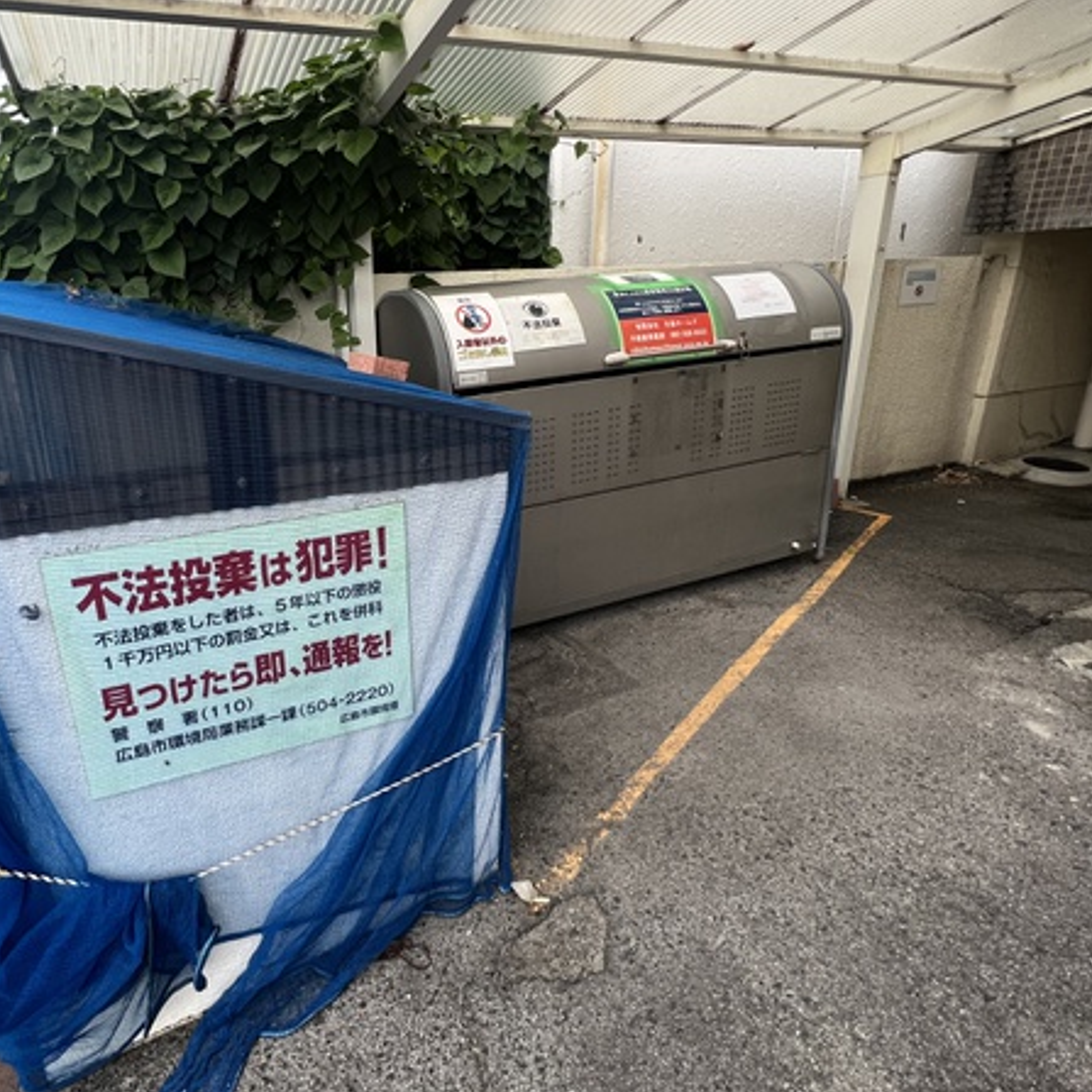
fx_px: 642
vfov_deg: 80.6
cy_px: 504
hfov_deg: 79.0
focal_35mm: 18
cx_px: 398
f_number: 1.8
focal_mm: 1.57
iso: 100
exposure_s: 1/99
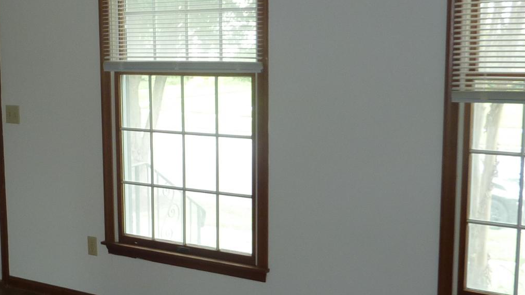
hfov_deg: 37.0
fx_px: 766
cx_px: 135
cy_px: 148
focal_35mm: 55
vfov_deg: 21.8
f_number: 3.3
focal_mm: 4.1
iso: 100
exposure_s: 1/30
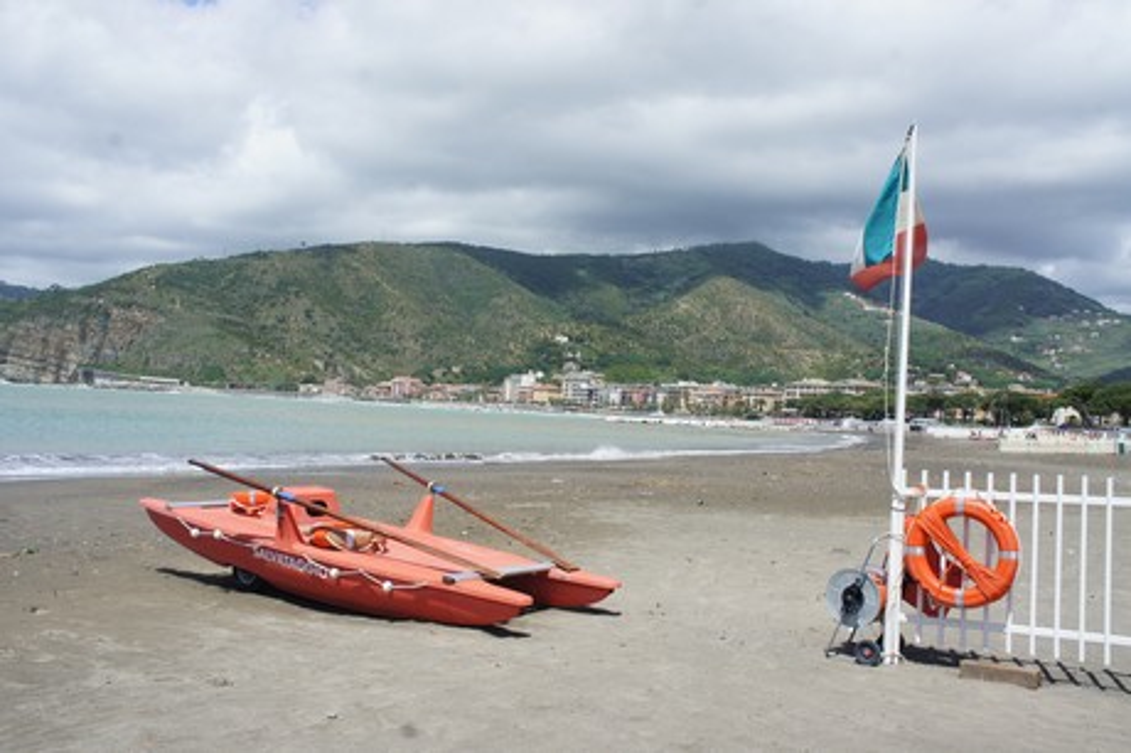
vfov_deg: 38.3
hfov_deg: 55.1
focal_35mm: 34
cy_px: 376
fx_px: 1083
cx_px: 566
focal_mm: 23
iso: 200
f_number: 11
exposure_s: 1/250
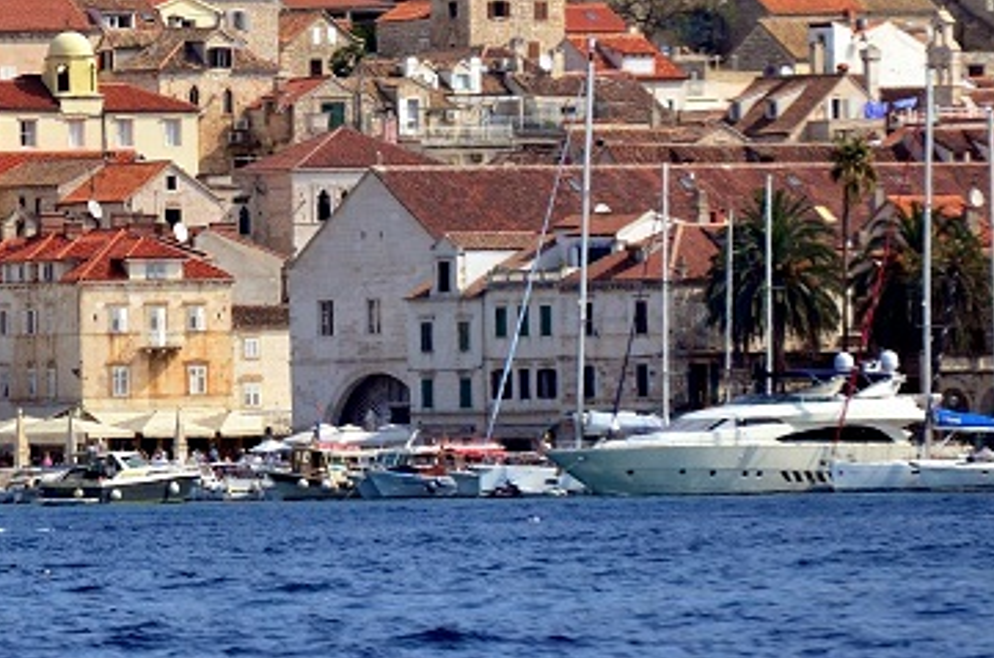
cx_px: -74
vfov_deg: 1.7
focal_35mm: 822
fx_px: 22646
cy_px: 69
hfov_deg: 2.5
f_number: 5.3
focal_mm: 220
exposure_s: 1/4000
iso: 640
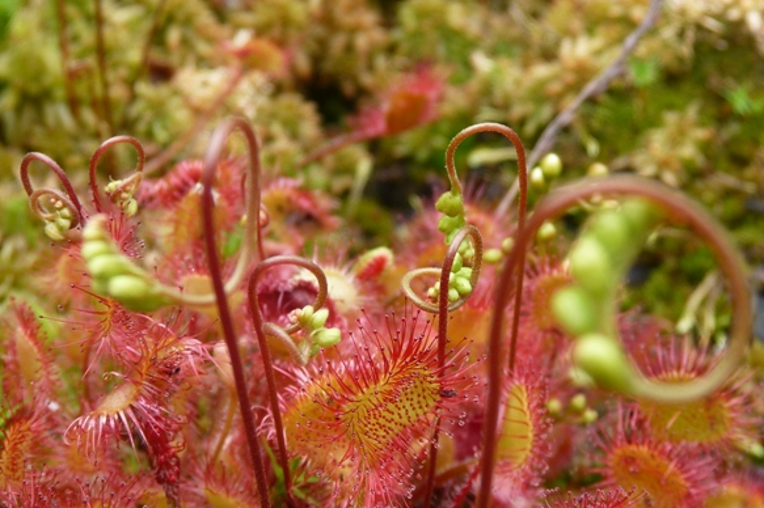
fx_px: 1294
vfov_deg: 22.2
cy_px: 283
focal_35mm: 61
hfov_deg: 32.9
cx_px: 383
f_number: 4
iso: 100
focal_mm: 7.1
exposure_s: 1/125
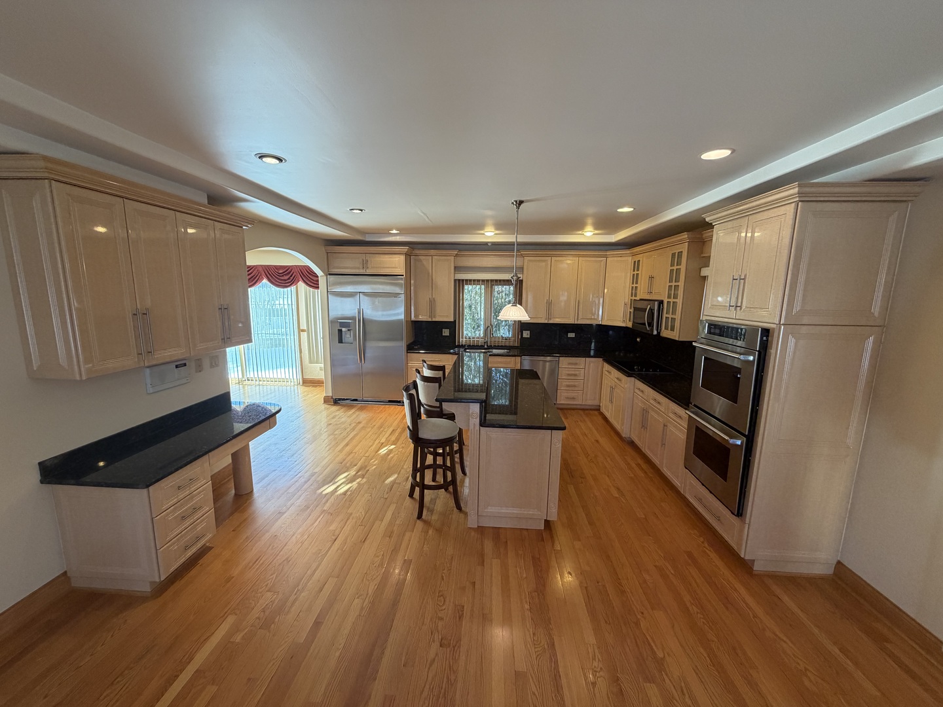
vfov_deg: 85.7
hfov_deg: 102.1
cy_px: 354
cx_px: 472
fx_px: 381
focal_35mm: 14
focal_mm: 2.22
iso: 200
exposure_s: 1/120
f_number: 2.2
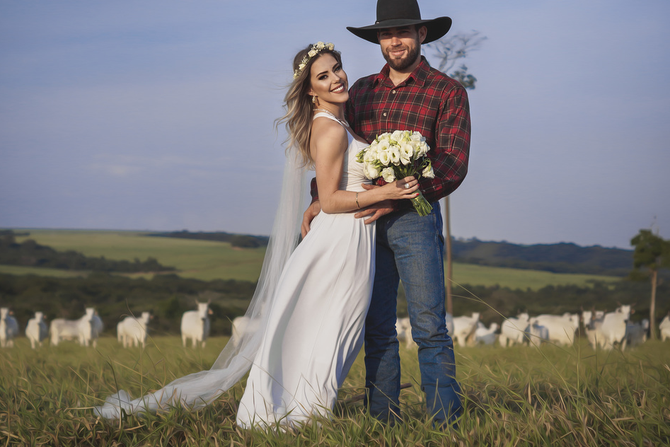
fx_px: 1768
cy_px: 196
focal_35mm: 95
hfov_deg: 21.4
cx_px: 381
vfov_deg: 14.4
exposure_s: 1/1000
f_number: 2.8
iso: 100
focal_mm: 50
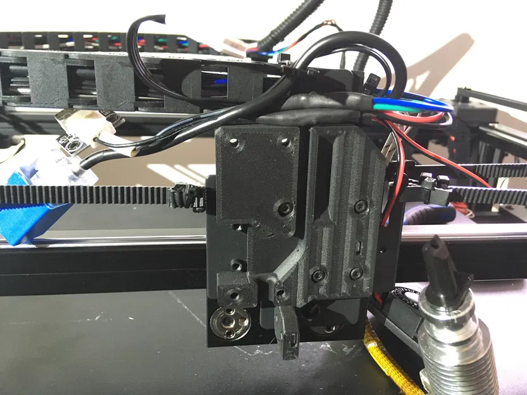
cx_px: 264
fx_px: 442
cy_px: 198
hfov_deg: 61.7
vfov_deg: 48.2
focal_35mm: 29
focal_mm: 4.15
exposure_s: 1/17
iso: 200
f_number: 2.2
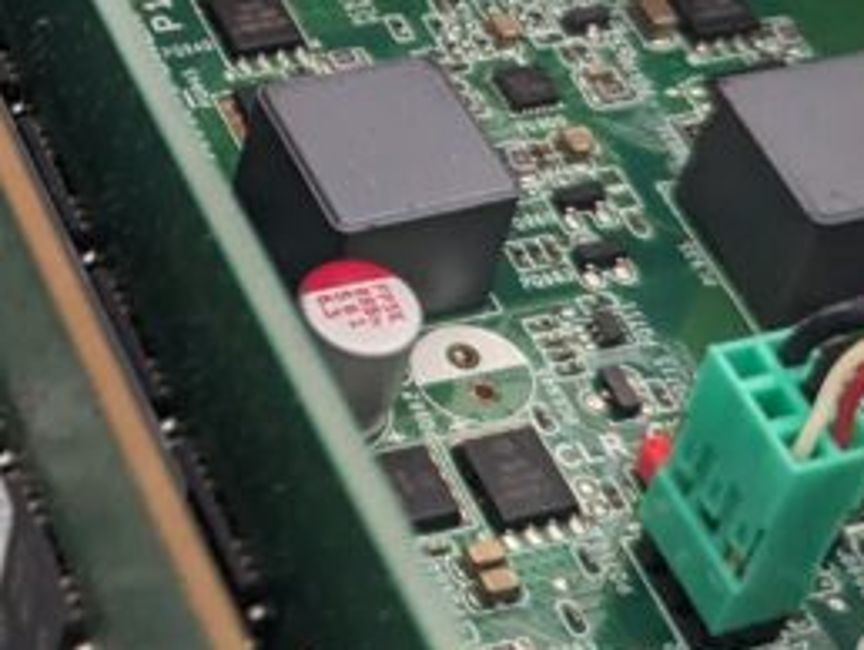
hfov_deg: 17.2
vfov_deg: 13.7
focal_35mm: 107
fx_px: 2673
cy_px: -7
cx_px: -268
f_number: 1.73
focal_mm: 4.38
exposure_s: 1/23.8
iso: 374
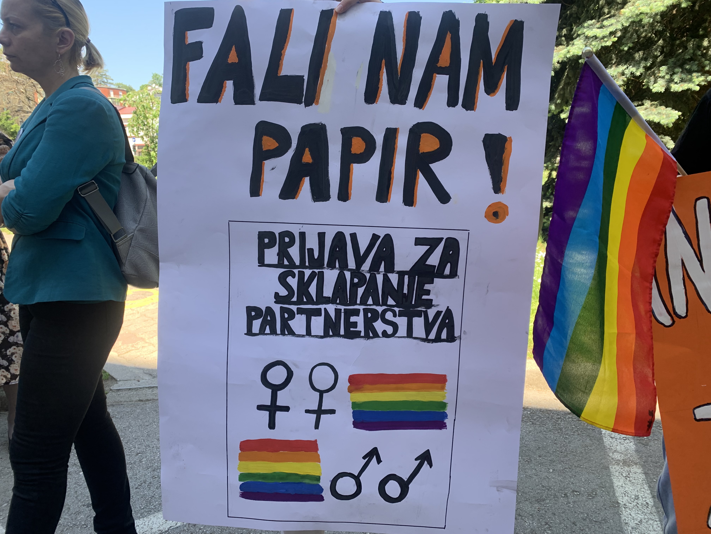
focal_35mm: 26
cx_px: 356
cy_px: 267
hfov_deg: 67.3
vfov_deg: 53.1
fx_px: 534
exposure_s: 1/187
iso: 25
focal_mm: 4.25
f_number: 1.8
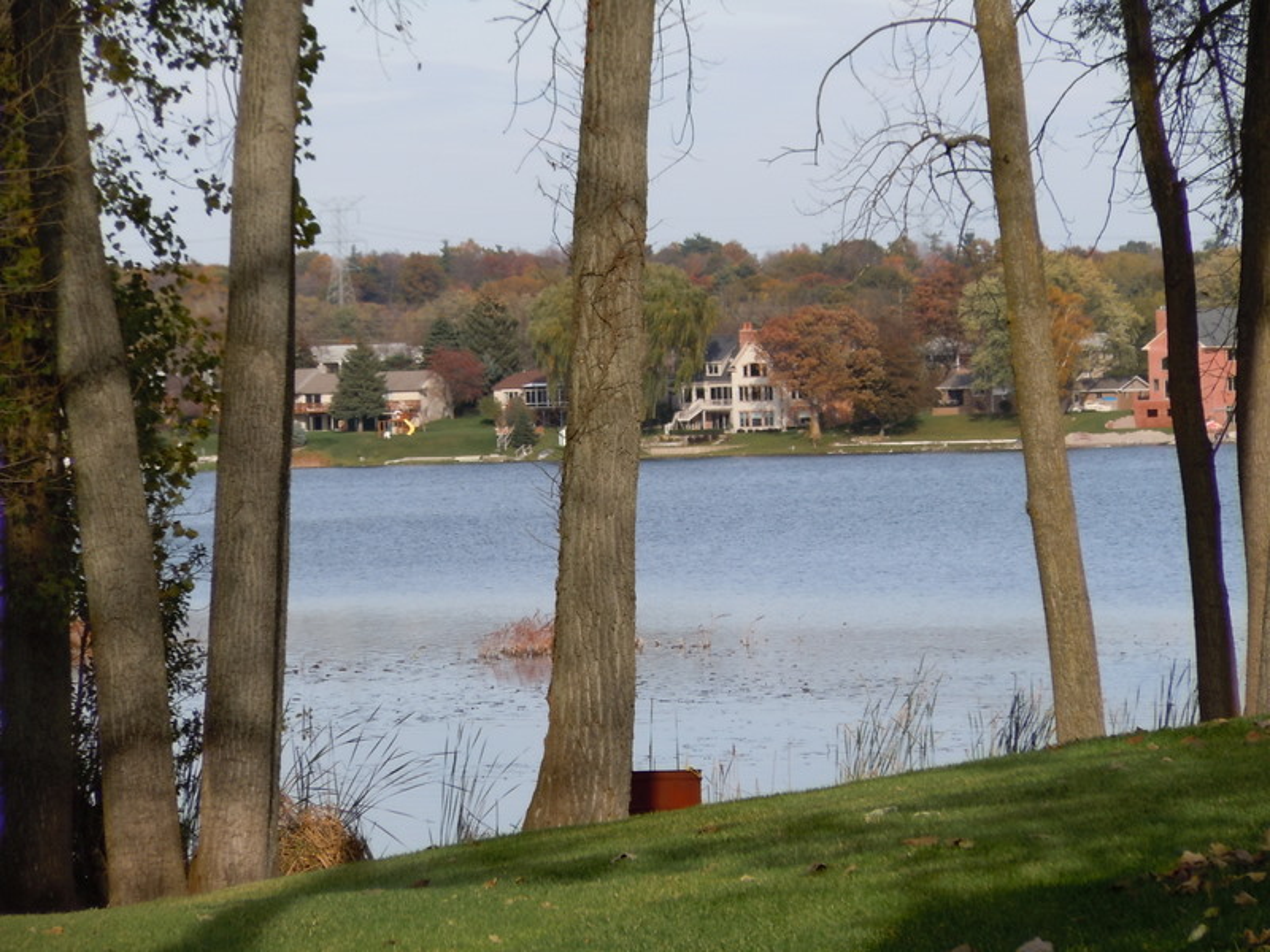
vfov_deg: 7.6
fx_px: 7191
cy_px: 476
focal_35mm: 196
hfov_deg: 10.1
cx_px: 635
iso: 100
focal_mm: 35
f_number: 5.6
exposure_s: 1/320
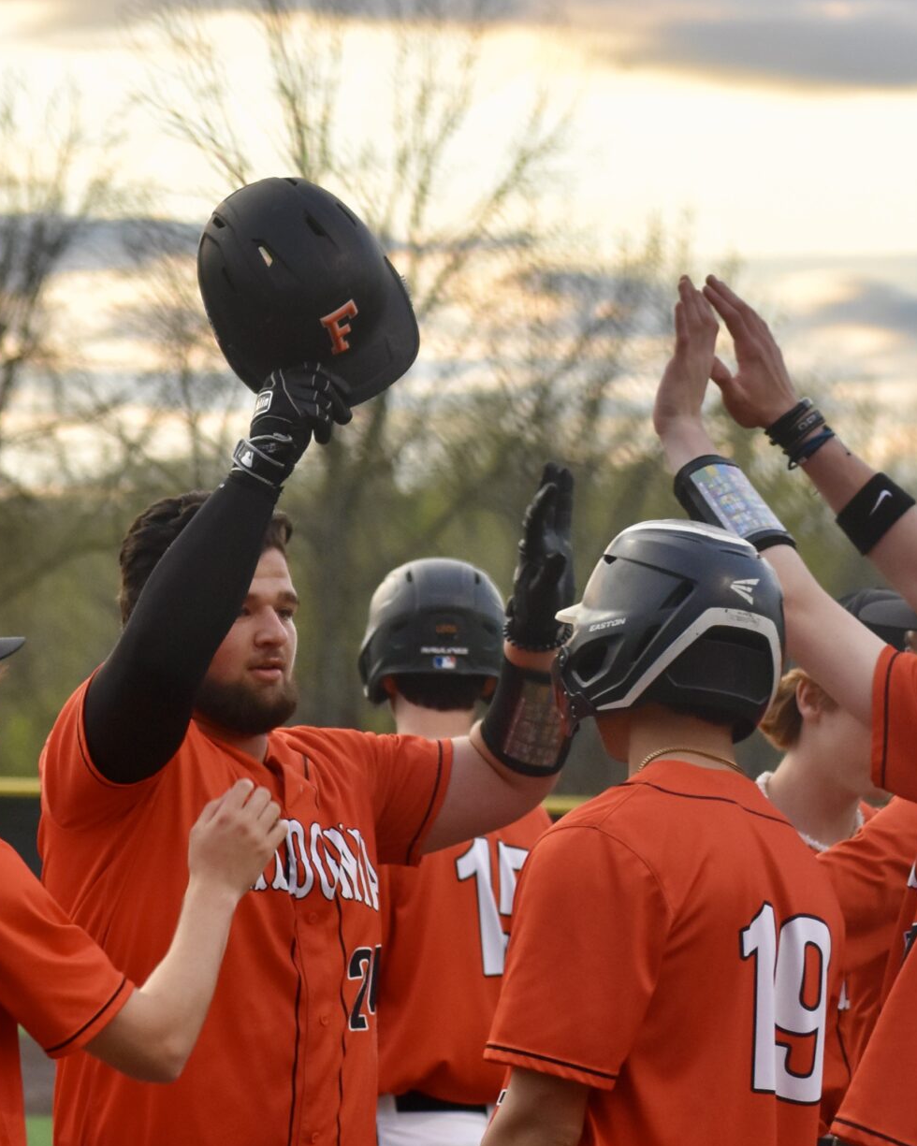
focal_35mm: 253
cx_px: 256
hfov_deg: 6.1
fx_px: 8583
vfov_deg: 7.6
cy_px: 633
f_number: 4.8
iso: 800
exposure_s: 1/500
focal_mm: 86
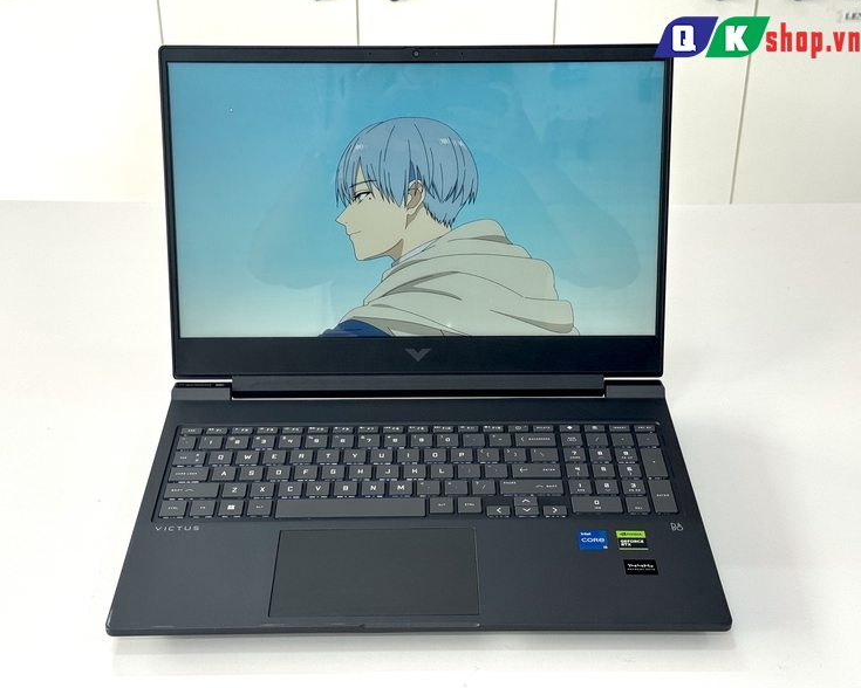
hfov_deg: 36.7
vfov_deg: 29.7
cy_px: 348
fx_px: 1300
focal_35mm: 51
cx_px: 430
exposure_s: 1/138
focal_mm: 6.76
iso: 50
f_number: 1.78
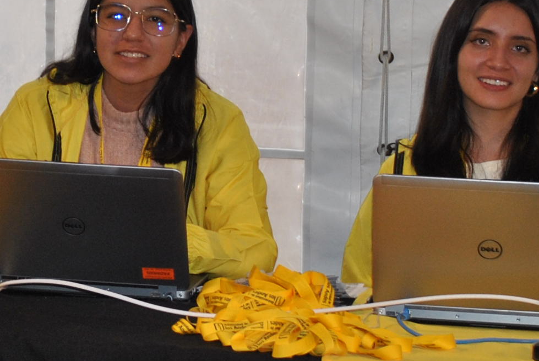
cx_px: 53
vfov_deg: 7.7
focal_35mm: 178
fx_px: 2668
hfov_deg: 11.5
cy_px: 98
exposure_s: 1/60
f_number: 4.5
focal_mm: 30
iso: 200
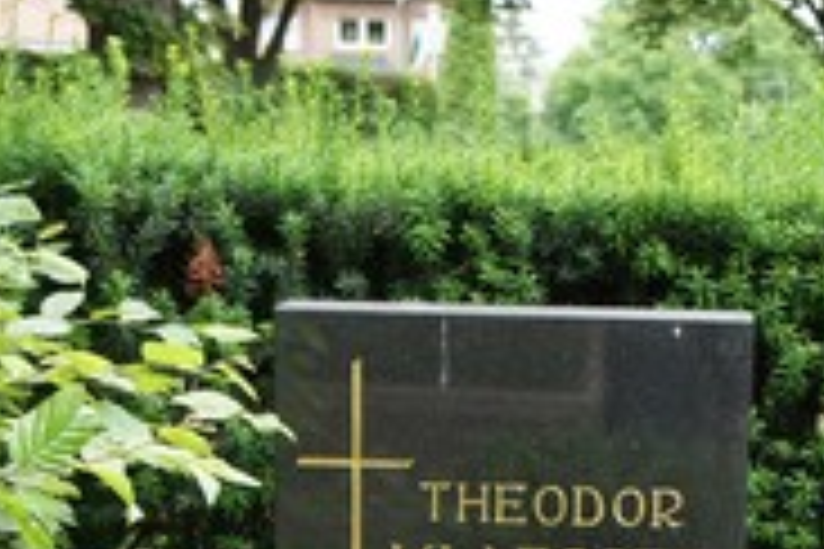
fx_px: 2243
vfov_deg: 13.6
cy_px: 639
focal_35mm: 98
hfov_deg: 20.7
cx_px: 558
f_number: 5.6
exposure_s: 1/250
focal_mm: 26
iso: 800
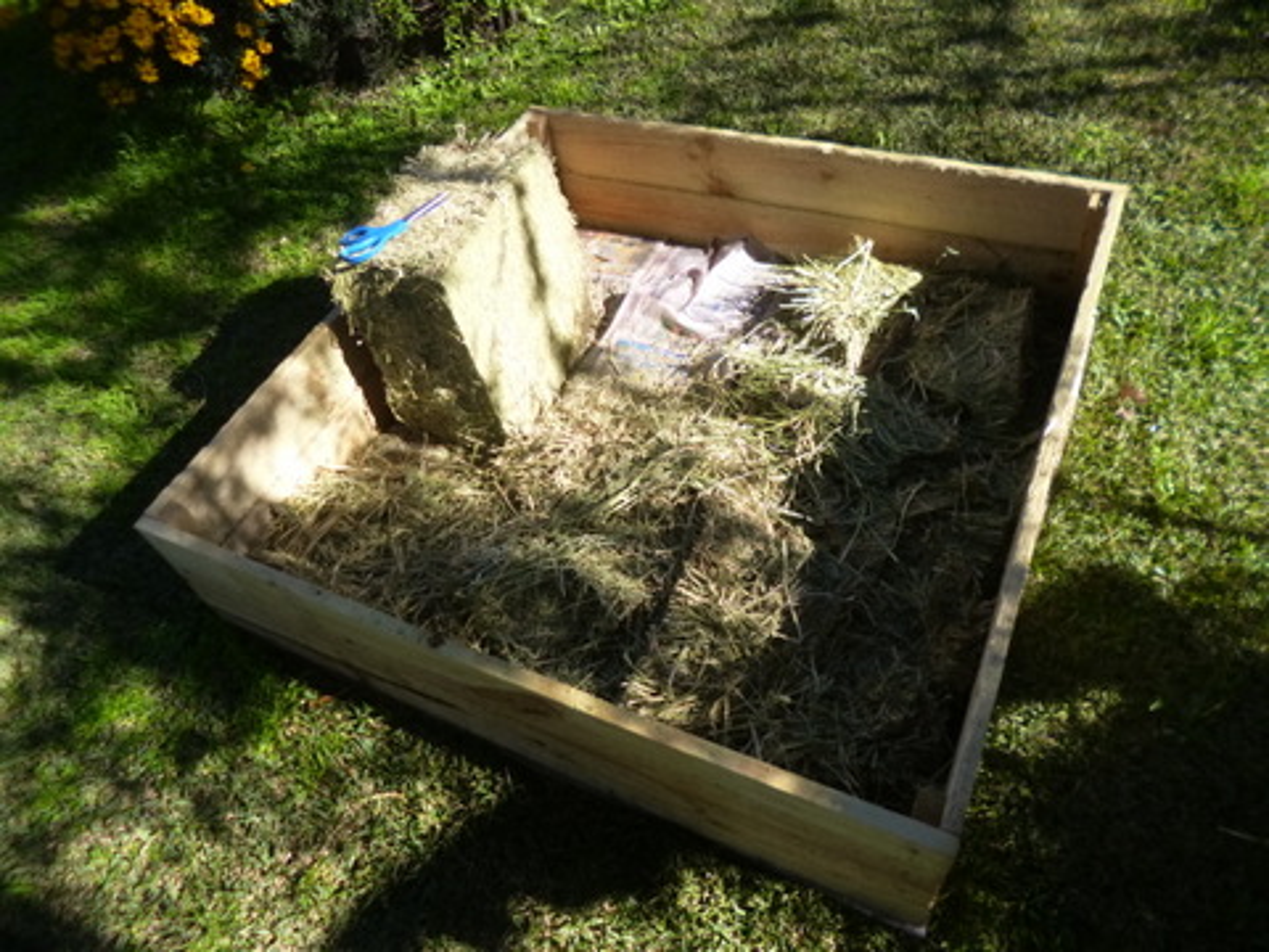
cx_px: 634
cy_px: 476
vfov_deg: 56.8
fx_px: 880
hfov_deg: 71.6
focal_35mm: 24
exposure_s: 1/500
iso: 160
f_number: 2.5
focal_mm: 4.3
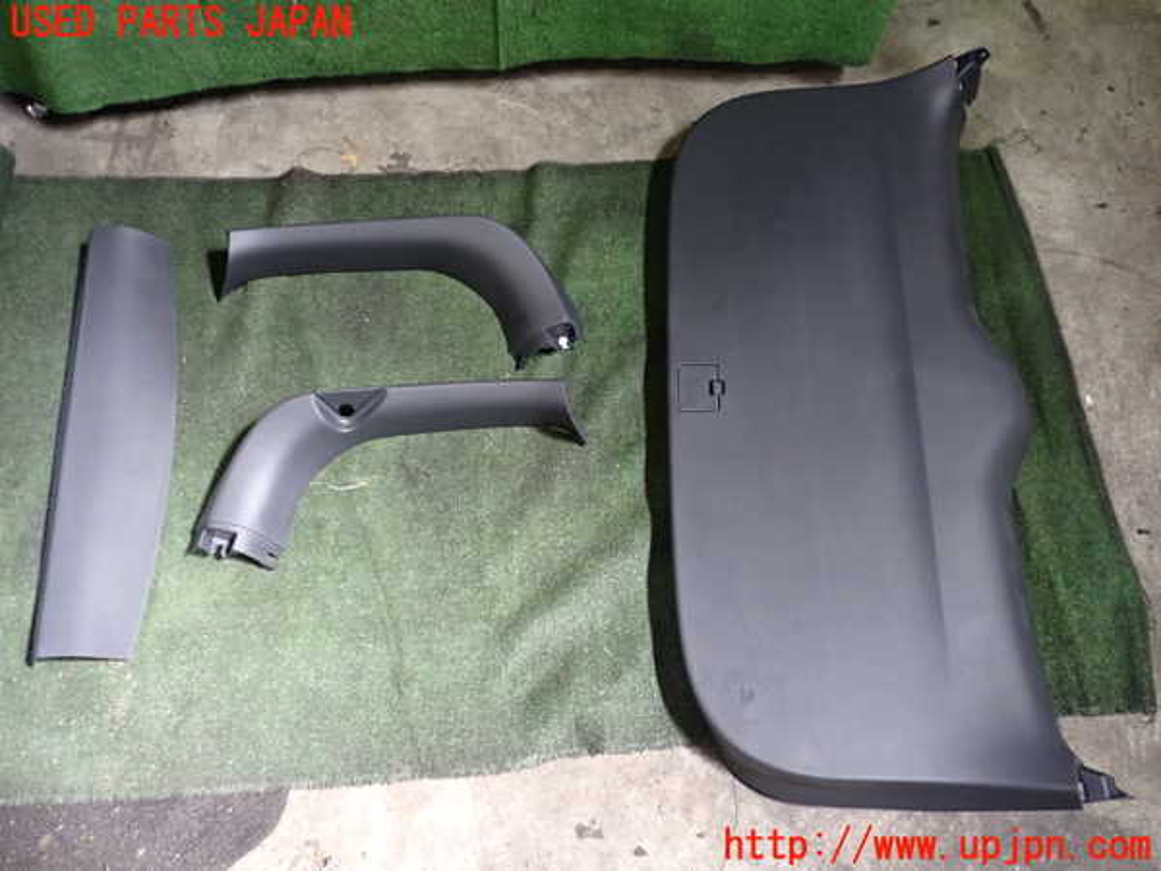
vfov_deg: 46.8
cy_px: 436
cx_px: 580
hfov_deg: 60.0
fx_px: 1006
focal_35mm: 30
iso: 200
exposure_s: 1/30
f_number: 2.3
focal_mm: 5.4
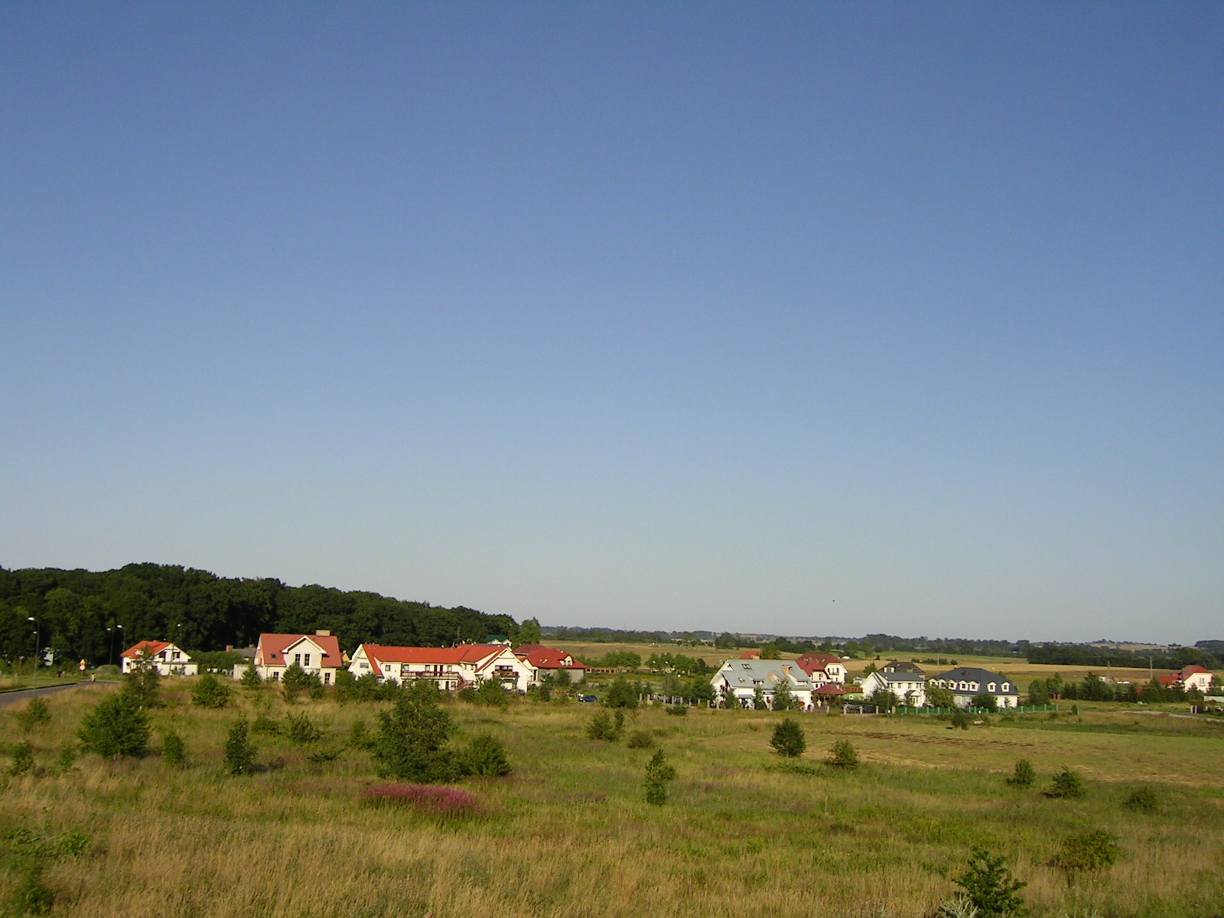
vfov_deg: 39.7
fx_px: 1273
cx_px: 612
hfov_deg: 51.4
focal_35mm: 36
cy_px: 459
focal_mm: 5.6
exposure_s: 1/679
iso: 50
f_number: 4.8
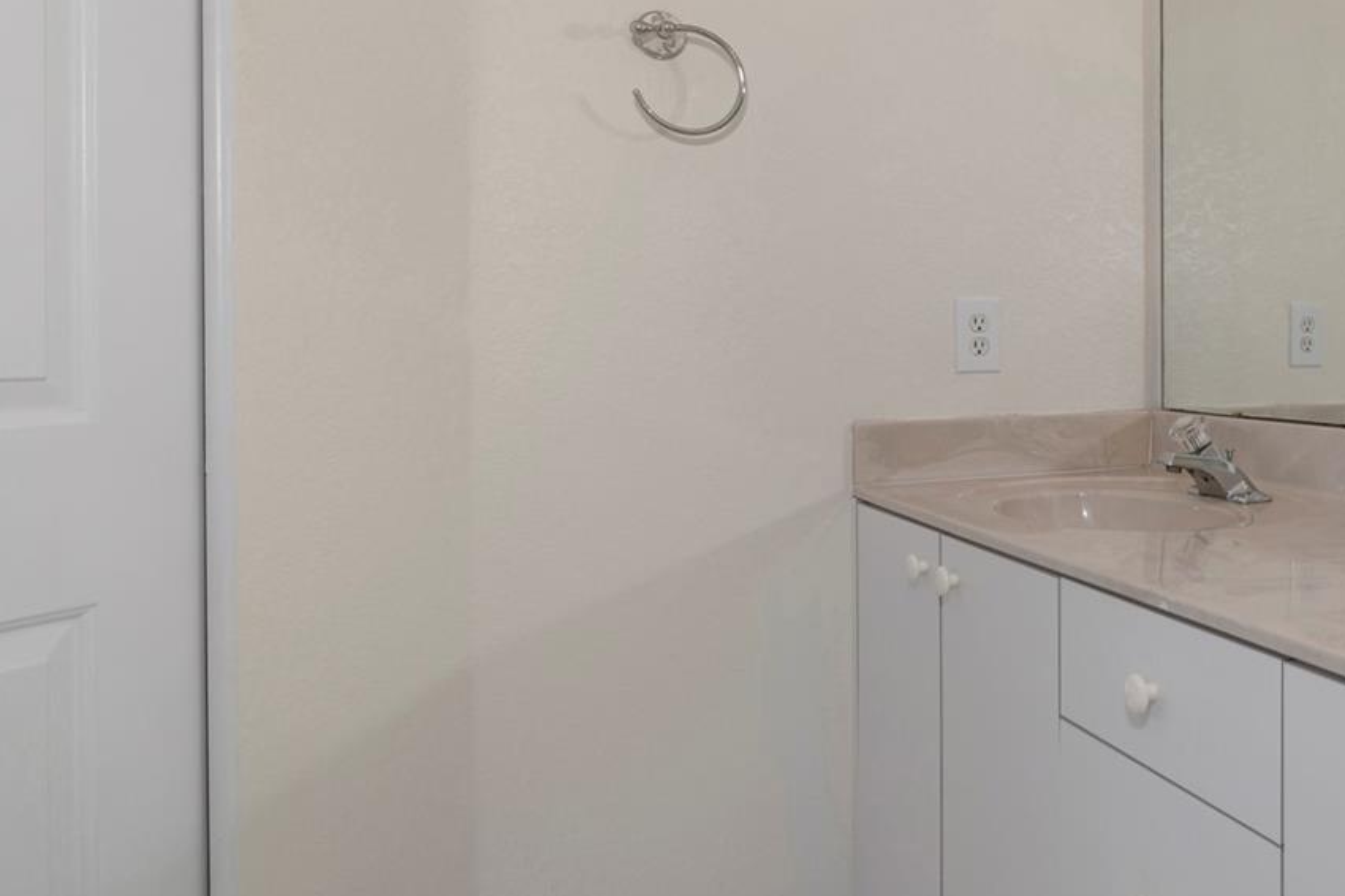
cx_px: 1150
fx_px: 1195
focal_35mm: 32
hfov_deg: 53.2
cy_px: 256
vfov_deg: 40.3
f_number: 9
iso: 200
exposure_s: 1/60
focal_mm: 17
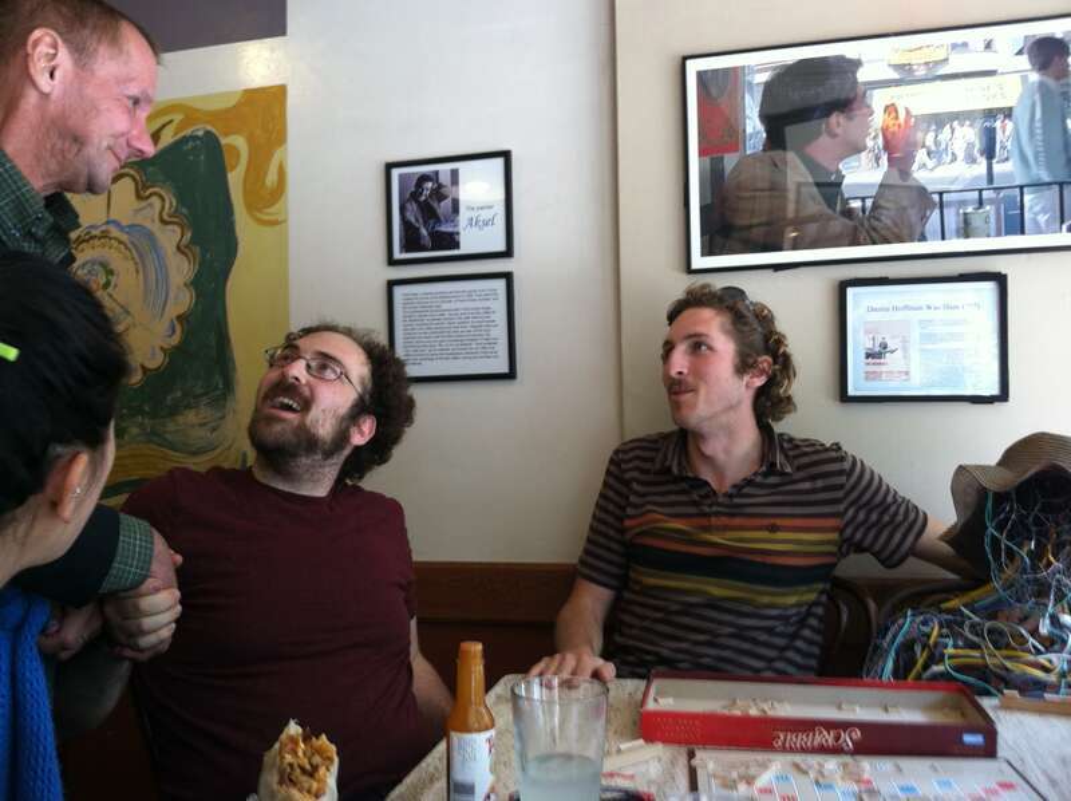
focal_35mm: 35
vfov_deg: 40.6
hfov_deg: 52.7
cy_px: 400
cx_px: 536
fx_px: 1082
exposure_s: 1/17
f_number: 2.8
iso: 80
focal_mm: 3.85
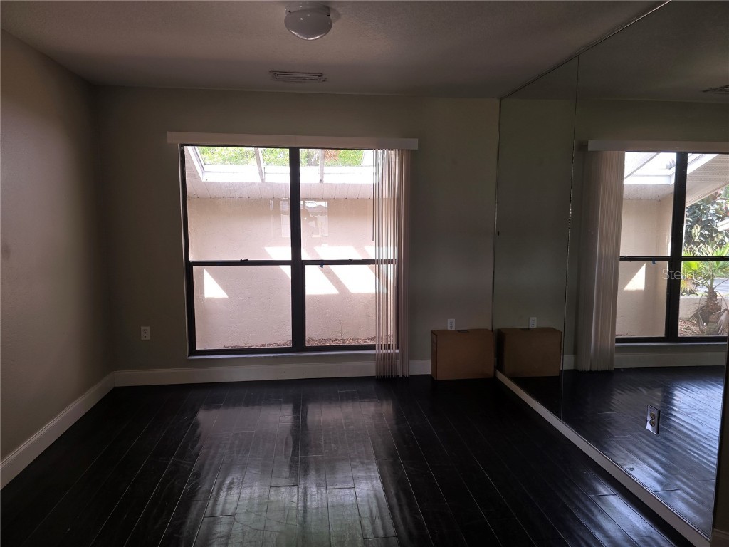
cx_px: 364
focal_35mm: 23
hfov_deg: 73.9
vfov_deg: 58.9
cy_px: 274
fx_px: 484
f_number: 1.7
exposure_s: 1/60
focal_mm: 6.3
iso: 20
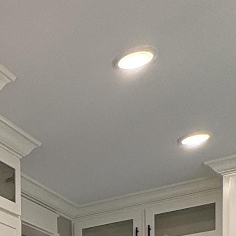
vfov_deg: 19.1
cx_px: -157
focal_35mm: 73
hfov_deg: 19.3
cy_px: 402
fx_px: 563
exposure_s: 1/120
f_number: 2.2
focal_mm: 2.22
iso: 100
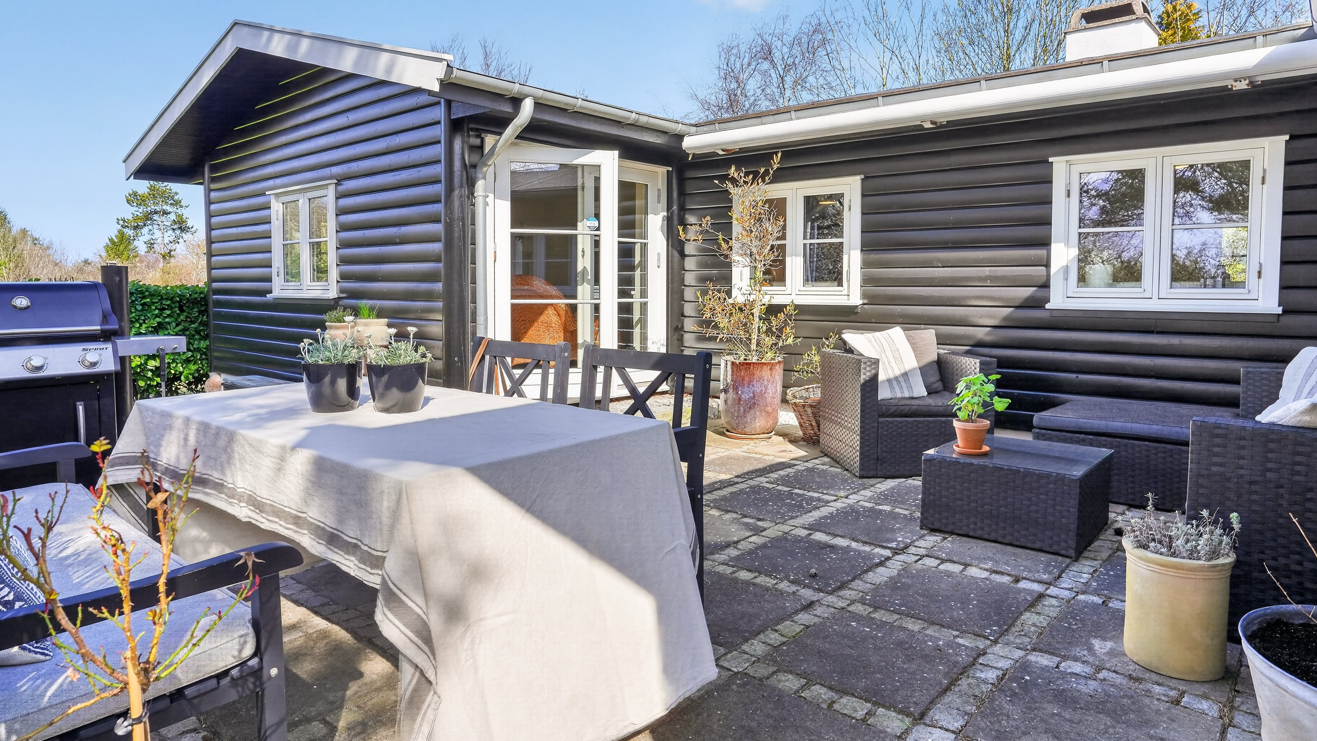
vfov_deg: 49.4
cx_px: 669
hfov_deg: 78.7
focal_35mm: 23
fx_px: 803
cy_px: 328
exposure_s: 1/100
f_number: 8
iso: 400
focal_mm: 21
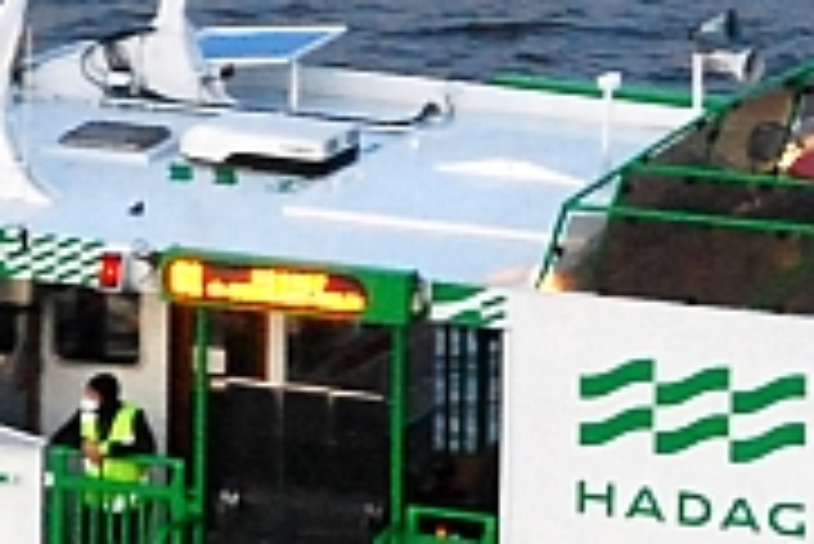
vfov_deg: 2.0
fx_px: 15387
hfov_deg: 3.0
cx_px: 544
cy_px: 366
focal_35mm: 680
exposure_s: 1/40
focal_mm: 80
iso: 1000
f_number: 5.6
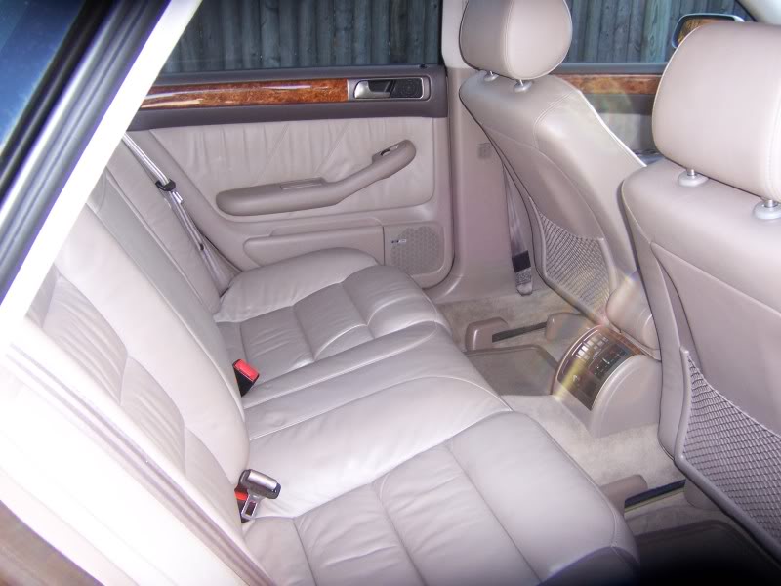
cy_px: 293
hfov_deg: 55.4
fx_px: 745
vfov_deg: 42.9
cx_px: 390
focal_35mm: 33
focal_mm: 5.5
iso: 140
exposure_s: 1/60
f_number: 2.8
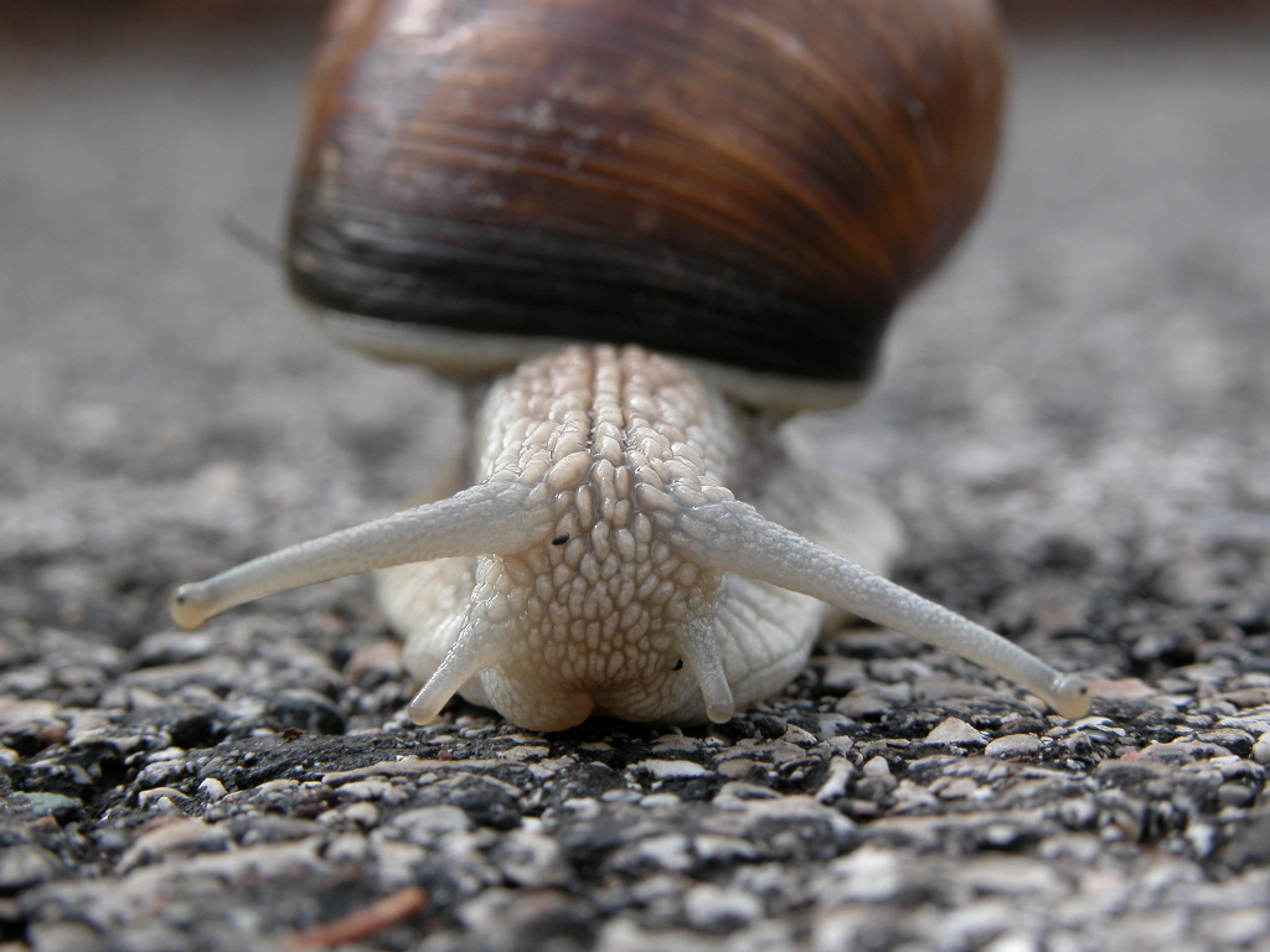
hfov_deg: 13.3
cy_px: 476
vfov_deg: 10.0
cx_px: 635
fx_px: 5430
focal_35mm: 148
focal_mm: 37.7
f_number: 6.9
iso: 100
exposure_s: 1/90.4
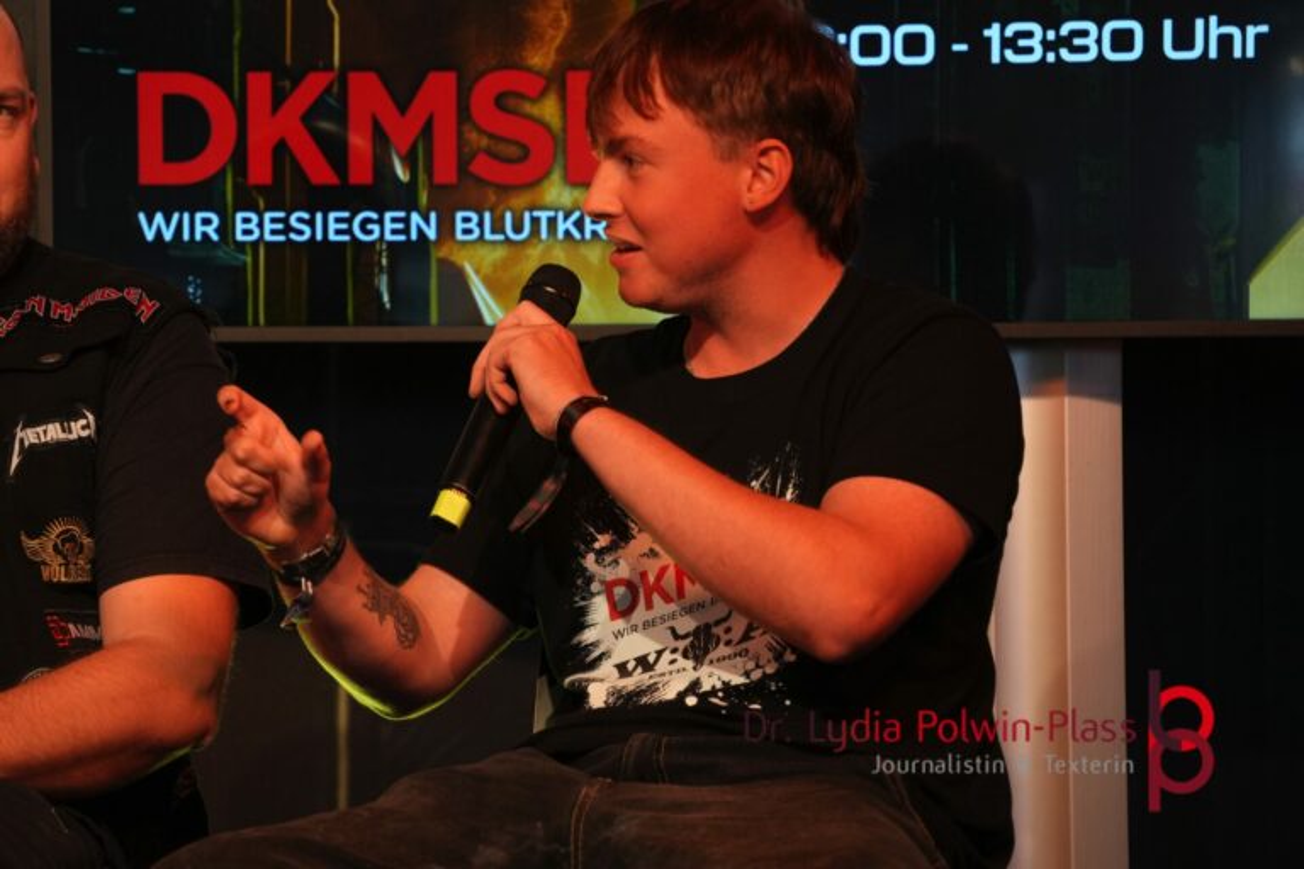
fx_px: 6737
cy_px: 434
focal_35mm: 186
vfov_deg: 7.4
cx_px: 652
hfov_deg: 11.1
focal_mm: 124
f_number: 5.6
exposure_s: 1/200
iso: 1250
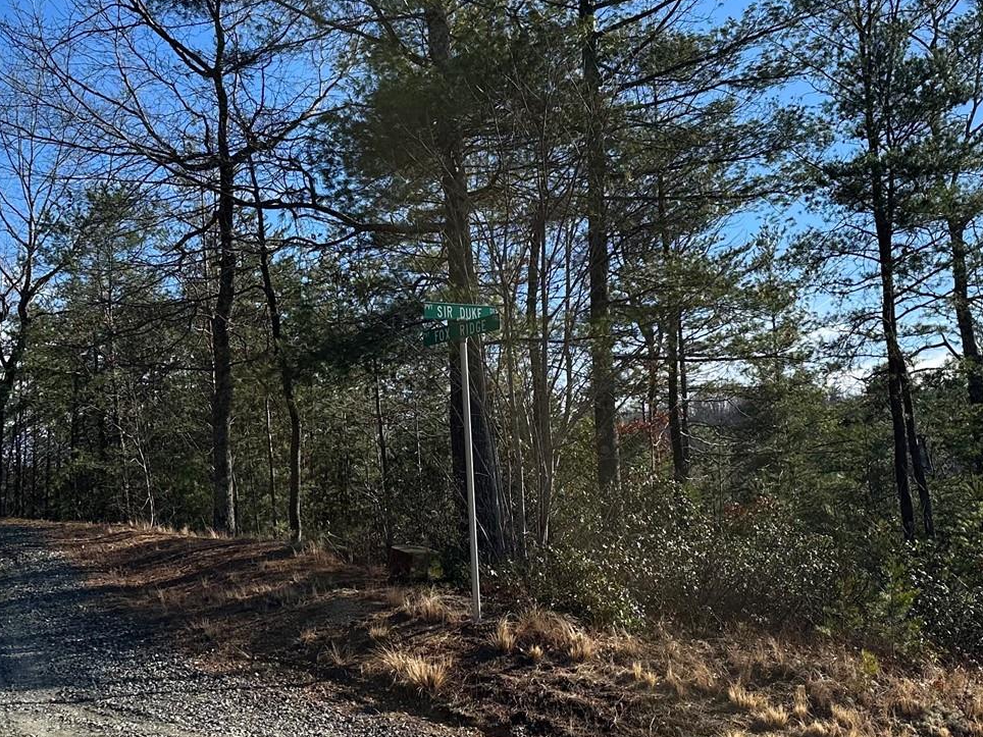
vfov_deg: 28.6
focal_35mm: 51
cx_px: 561
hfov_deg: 37.4
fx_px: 1448
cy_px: 384
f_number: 1.78
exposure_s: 1/3247
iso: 80
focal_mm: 6.86
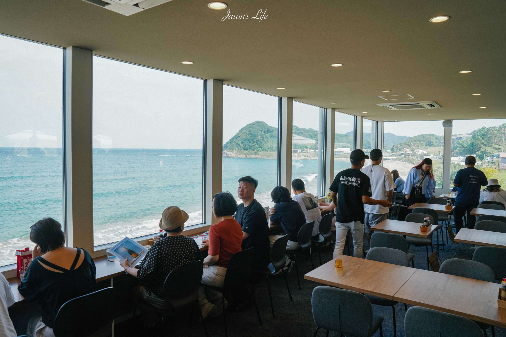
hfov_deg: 71.5
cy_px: 168
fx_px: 351
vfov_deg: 51.3
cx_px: 245
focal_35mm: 25
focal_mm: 24
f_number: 5.6
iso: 100
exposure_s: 1/125
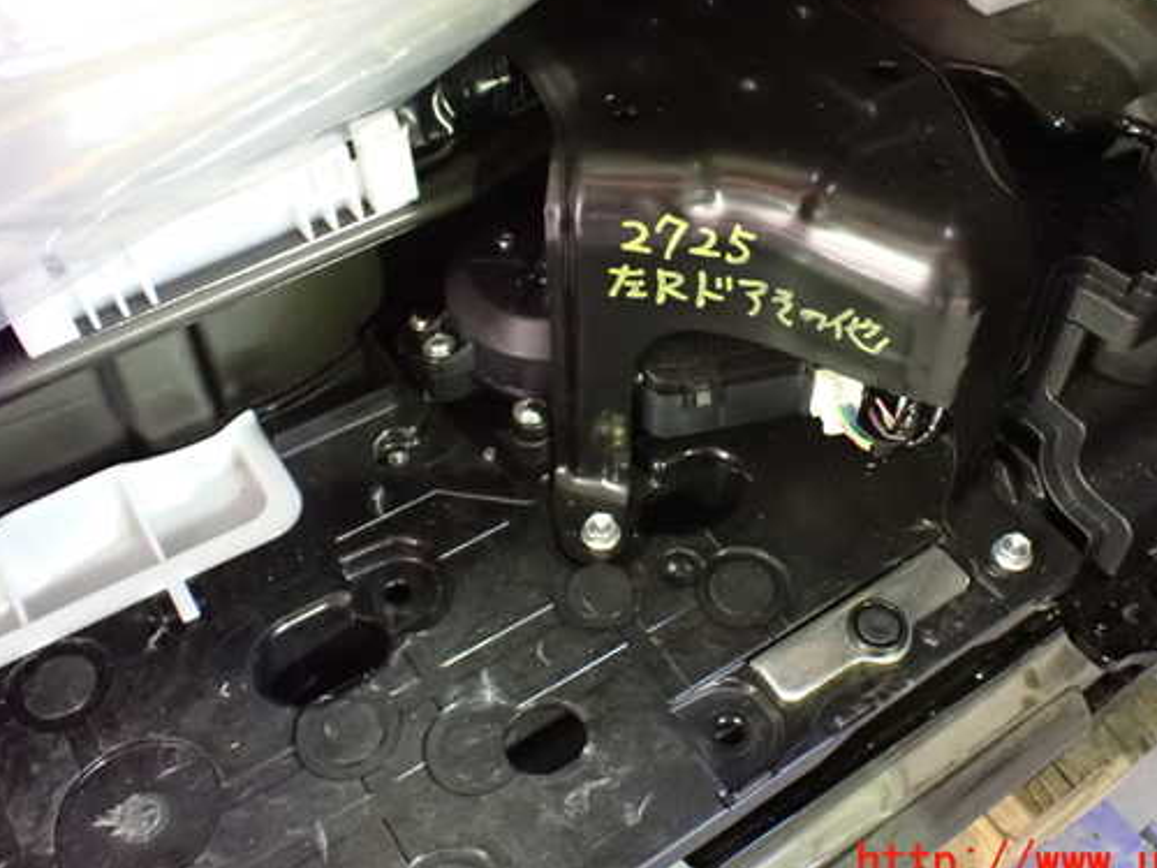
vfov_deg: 39.6
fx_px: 1203
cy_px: 373
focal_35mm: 36
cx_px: 685
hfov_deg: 51.1
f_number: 2.3
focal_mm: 5.4
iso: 1600
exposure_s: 1/30
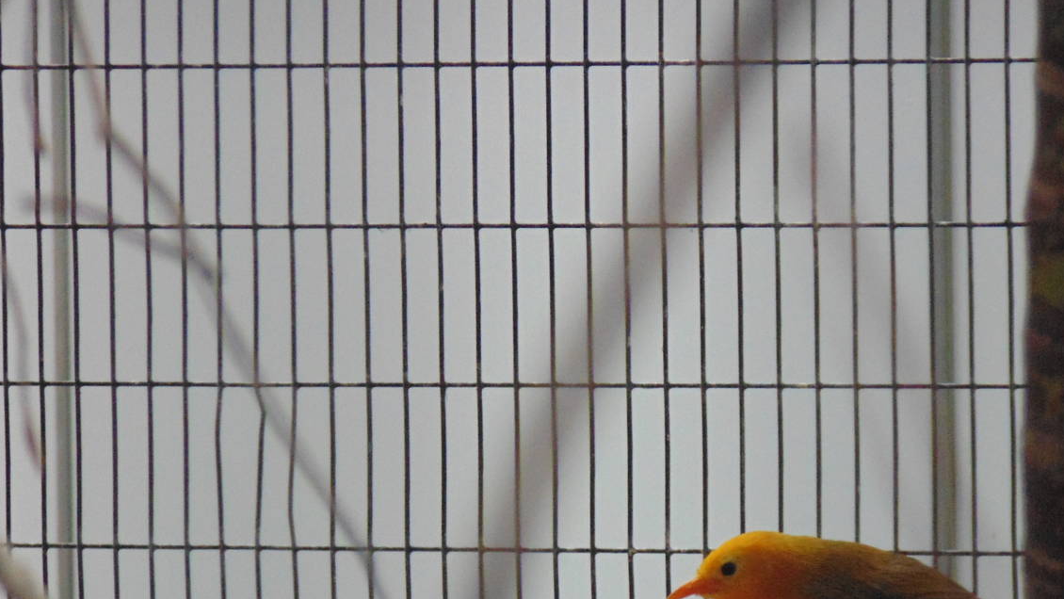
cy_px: 464
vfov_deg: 2.8
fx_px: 12190
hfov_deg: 5.0
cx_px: 701
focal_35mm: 432
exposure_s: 1/60
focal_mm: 50.1
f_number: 5.8
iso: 400
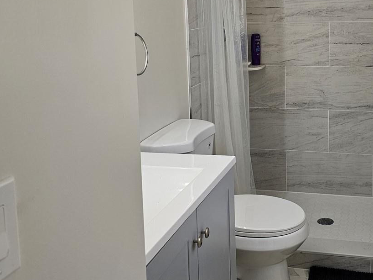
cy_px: 70
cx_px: 276
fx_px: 485
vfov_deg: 31.6
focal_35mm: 45
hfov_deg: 41.0
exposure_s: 1/120
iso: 125
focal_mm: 6.3
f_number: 1.7
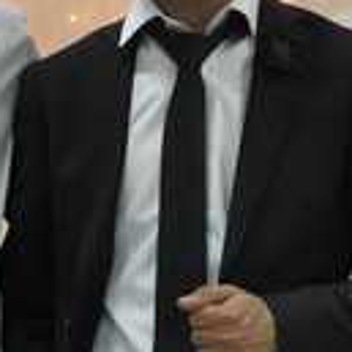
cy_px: 233
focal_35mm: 152
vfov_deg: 11.5
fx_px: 1749
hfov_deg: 11.3
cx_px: 415
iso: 1250
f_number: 5.6
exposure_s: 1/125
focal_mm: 22
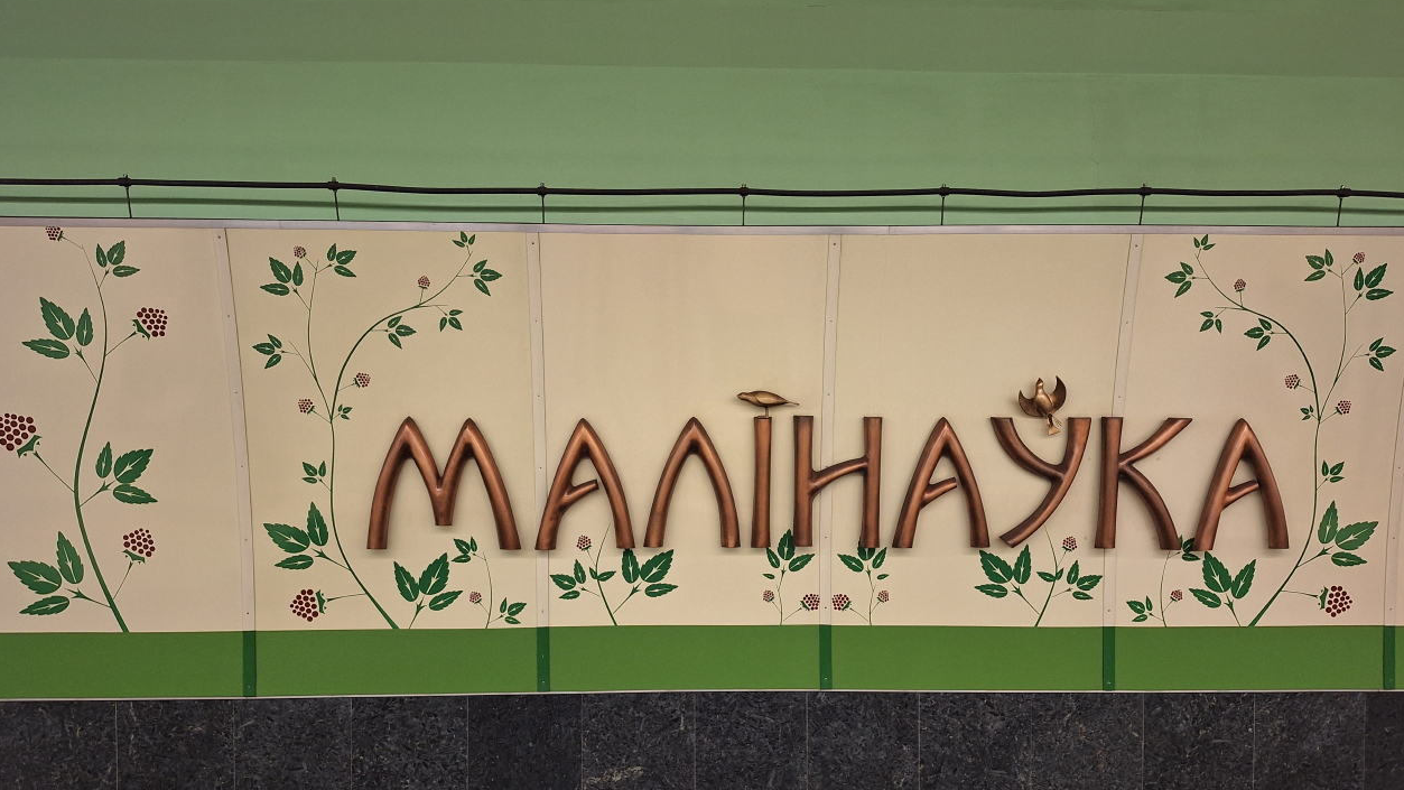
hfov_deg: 71.9
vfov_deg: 44.2
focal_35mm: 26
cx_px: 726
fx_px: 968
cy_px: 467
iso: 200
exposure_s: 1/33
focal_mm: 5.54
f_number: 1.8
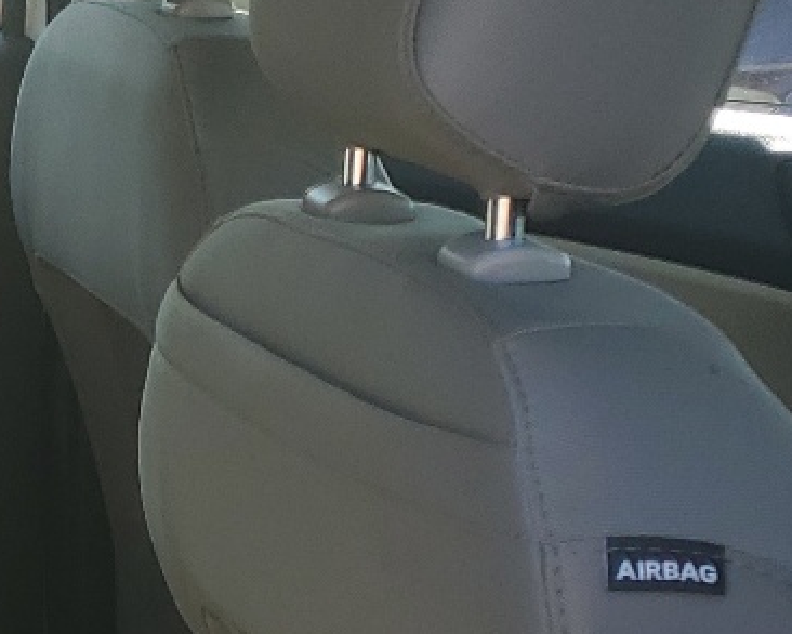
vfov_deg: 13.7
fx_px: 2603
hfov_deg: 15.1
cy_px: 621
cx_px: -604
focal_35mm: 111
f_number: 1.5
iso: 50
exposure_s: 1/556
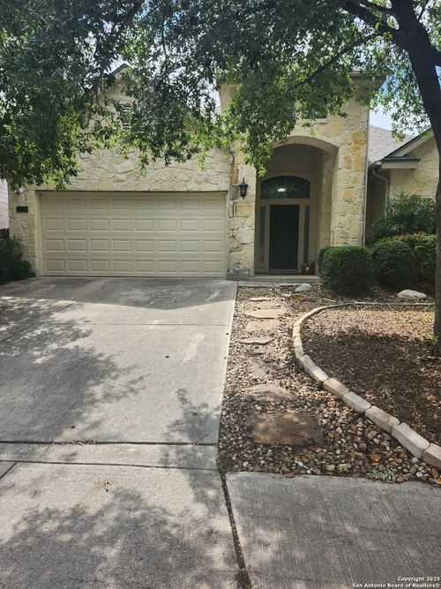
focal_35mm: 23
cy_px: 294
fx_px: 391
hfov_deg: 58.9
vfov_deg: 73.9
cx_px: 220
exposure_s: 1/724
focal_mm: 5.54
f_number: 1.8
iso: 25
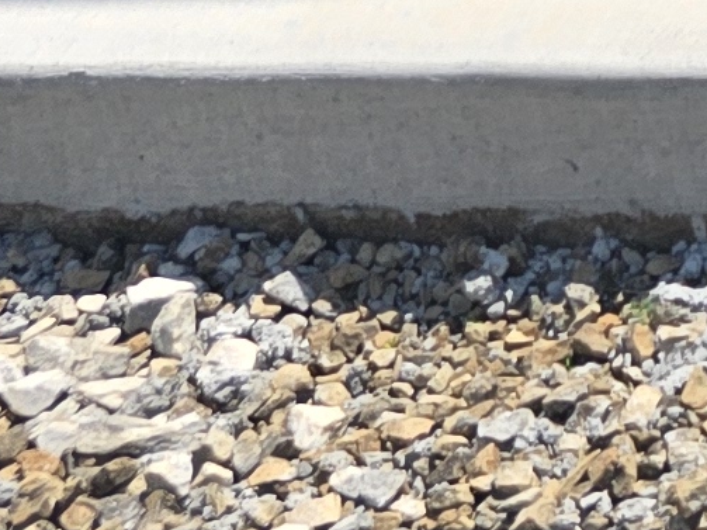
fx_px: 3737
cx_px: 2252
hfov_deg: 8.6
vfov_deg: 6.9
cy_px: -1299
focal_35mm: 183
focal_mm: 6.3
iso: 12
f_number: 1.7
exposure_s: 1/697
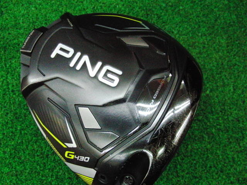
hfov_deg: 50.1
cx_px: 124
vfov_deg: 38.7
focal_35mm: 37
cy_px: 92
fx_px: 264
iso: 3200
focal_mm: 6.42
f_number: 3.6
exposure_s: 1/320
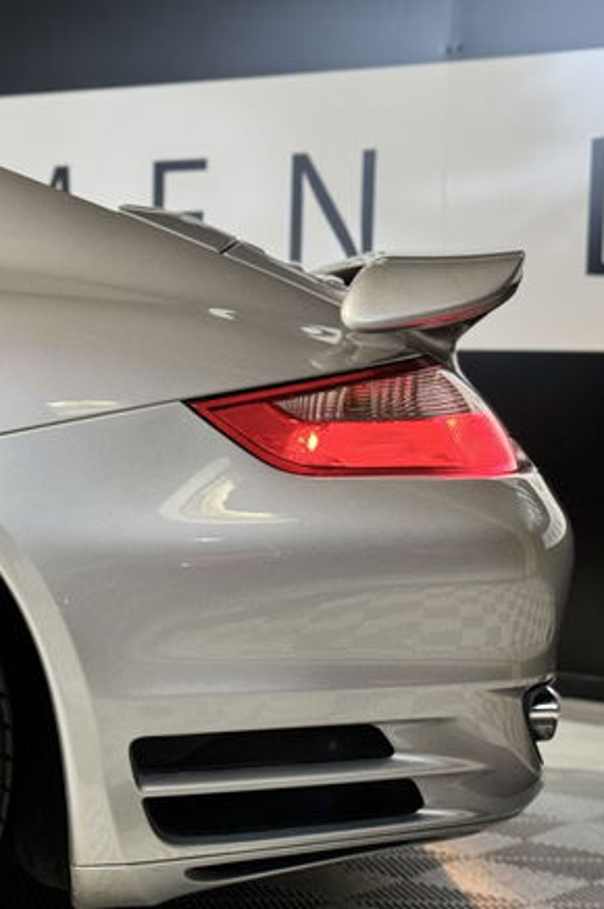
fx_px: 2218
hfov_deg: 15.1
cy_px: 525
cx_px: -71
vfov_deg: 23.1
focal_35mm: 88
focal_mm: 6.86
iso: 250
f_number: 1.78
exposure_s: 1/50
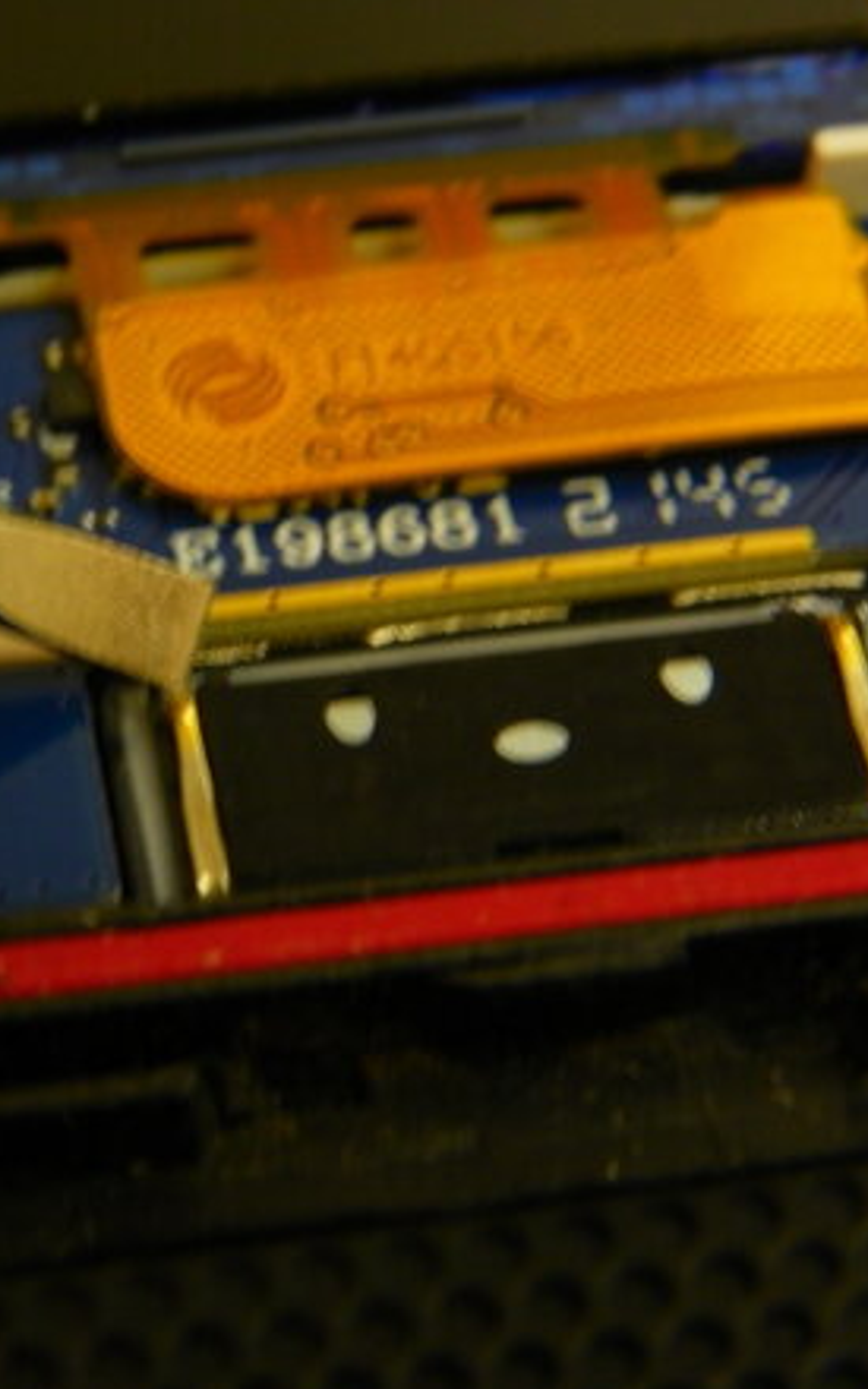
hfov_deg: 12.5
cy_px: 694
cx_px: 63
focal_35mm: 104
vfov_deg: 20.0
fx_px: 3936
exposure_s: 1/5
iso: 100
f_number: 5
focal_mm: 13
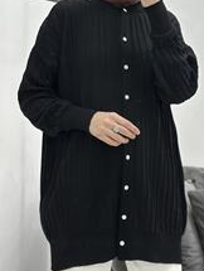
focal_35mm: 92
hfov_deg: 16.1
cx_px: 135
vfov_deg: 21.0
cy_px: 45
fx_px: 721
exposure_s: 1/100
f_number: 1.78
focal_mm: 6.86
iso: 160
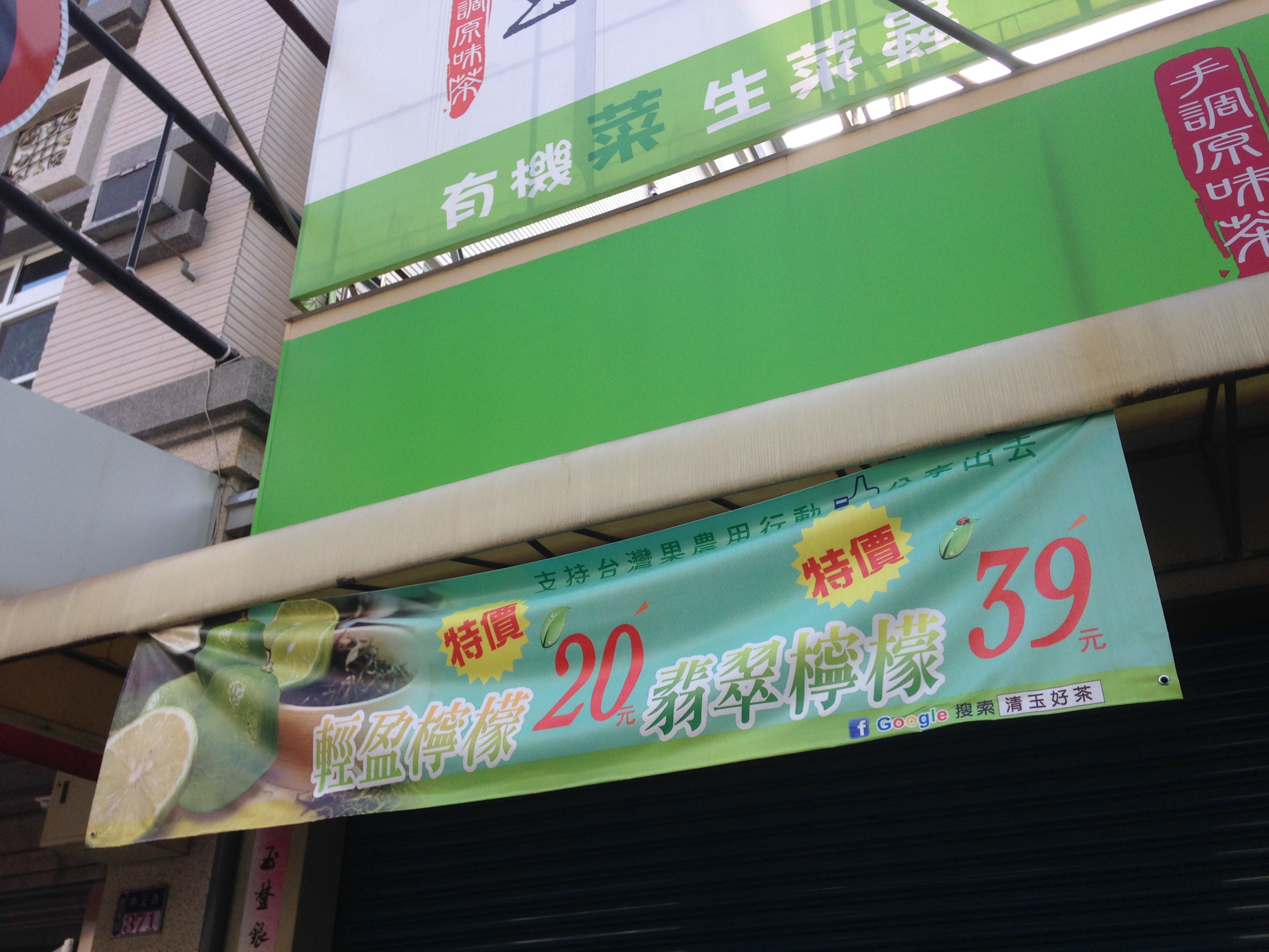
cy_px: 476
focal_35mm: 33
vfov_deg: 42.9
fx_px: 1210
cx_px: 634
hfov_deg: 55.4
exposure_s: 1/516
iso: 50
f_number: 2.4
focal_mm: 4.12
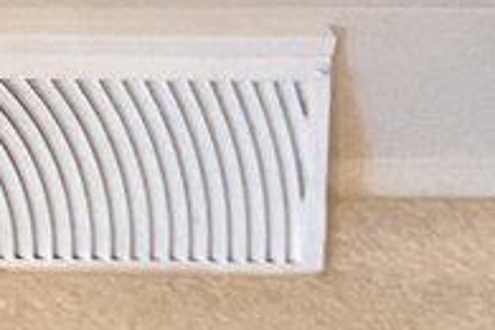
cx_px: -1316
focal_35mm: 234
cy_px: -438
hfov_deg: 7.1
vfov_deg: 5.7
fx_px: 3217
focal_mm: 3
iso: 320
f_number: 1.8
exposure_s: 1/30
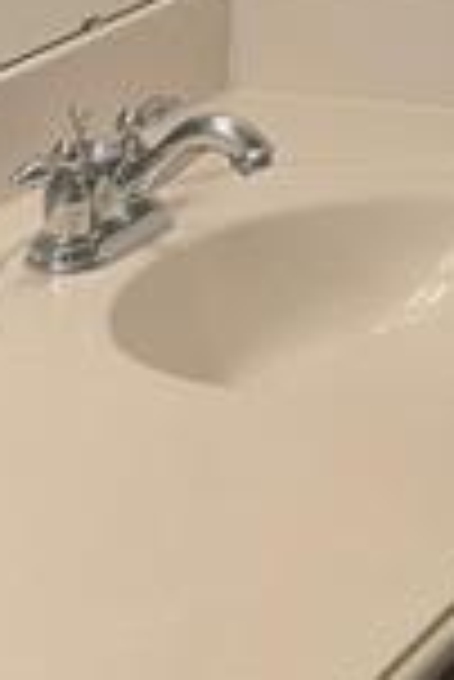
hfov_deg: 9.1
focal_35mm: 143
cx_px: -387
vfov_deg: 14.3
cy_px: 477
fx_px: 2699
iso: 180
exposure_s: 1/121
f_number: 1.8
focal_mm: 4.44
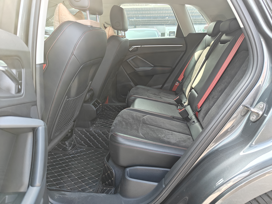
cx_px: 136
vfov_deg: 56.8
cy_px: 102
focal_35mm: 24
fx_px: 189
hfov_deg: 71.6
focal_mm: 5.59
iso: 50
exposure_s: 1/177
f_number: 1.8
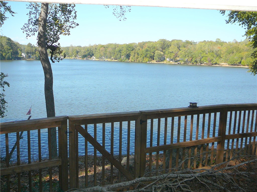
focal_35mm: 35
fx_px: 260
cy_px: 96
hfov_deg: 52.6
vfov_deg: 40.7
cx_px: 128
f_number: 2.8
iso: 80
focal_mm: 5.2
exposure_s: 1/640
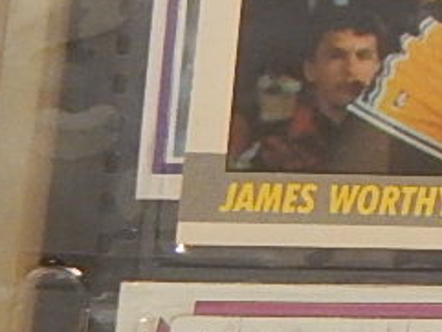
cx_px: 886
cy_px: -26
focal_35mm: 206
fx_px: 2632
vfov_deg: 7.2
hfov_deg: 9.0
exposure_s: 1/25
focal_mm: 5.6
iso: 400
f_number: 3.2
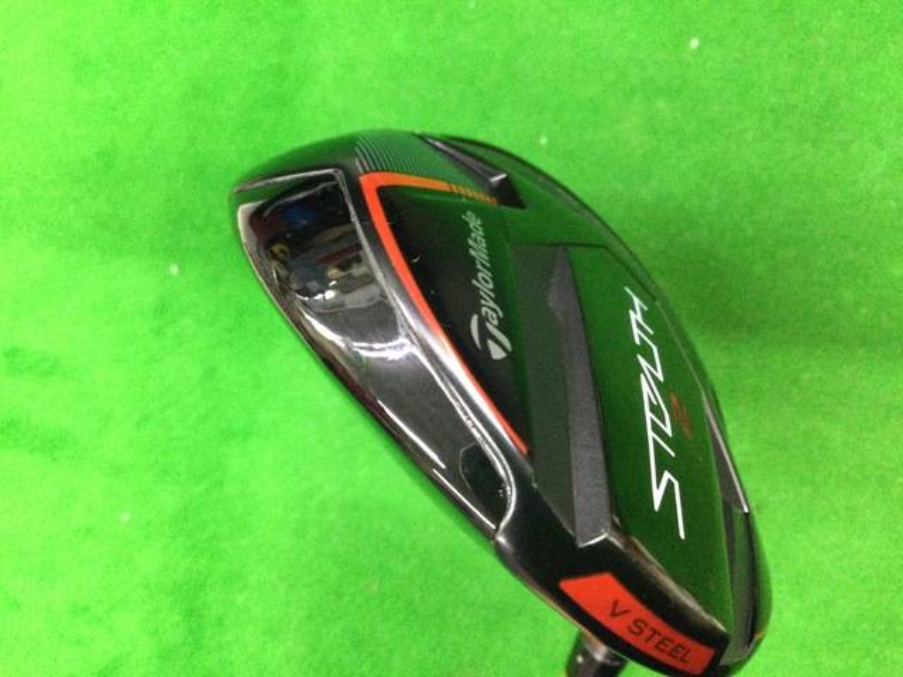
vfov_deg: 45.4
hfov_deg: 58.4
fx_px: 809
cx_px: 452
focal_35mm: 31
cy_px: 338
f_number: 2.4
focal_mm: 3.3
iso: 200
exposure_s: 1/20
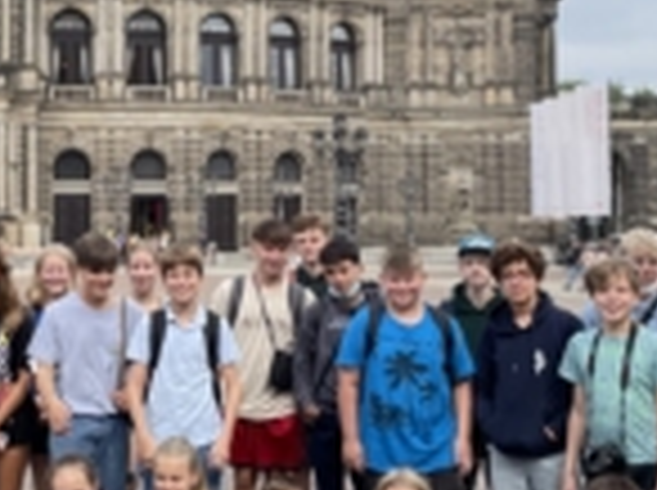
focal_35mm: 75
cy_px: 209
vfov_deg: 19.6
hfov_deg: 25.2
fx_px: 1421
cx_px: 63
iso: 32
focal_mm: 4.2
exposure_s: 1/2257
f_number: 1.6
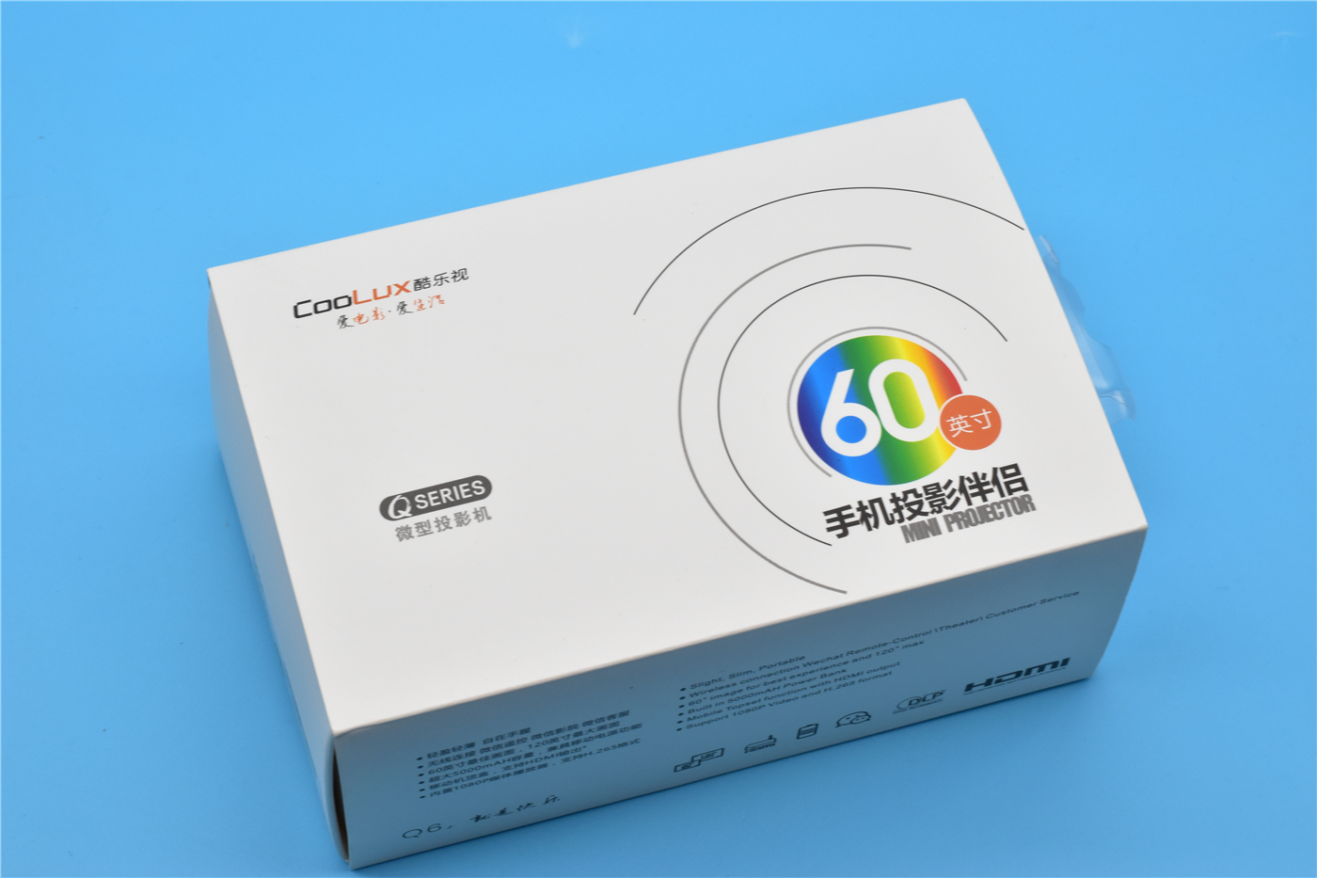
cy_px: 439
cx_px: 658
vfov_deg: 18.2
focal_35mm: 75
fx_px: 2743
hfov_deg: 27.0
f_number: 14
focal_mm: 50
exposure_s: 1/80
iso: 800
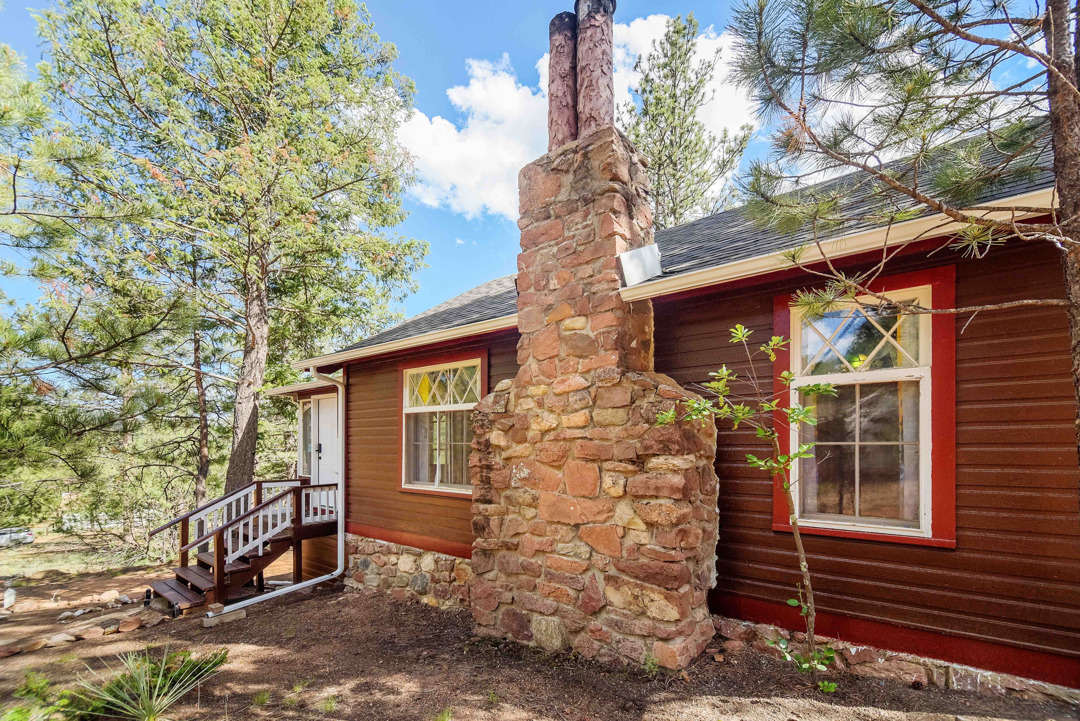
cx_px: 540
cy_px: 360
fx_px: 450
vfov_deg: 77.4
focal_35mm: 15
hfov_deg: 100.4
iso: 400
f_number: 8
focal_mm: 15
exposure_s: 1/640
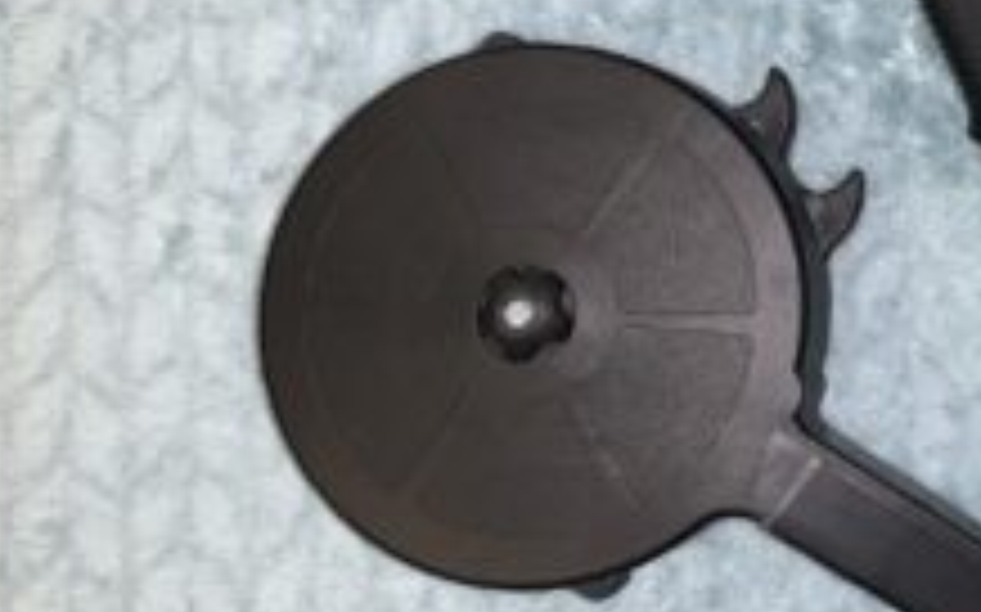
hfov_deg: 24.8
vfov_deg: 17.0
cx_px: 1148
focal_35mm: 76
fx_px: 2031
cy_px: 90
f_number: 1.8
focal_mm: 4.25
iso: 50
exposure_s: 1/24
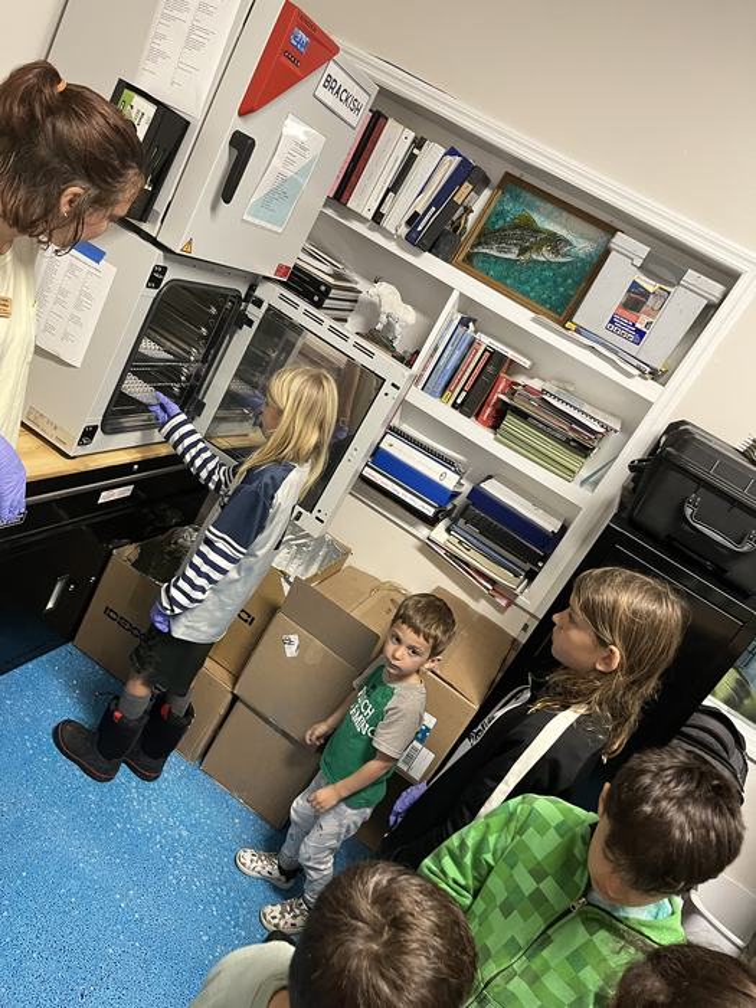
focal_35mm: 26
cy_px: 504
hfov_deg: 53.1
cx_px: 378
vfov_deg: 67.3
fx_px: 757
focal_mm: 5.1
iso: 320
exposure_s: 1/60
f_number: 1.6
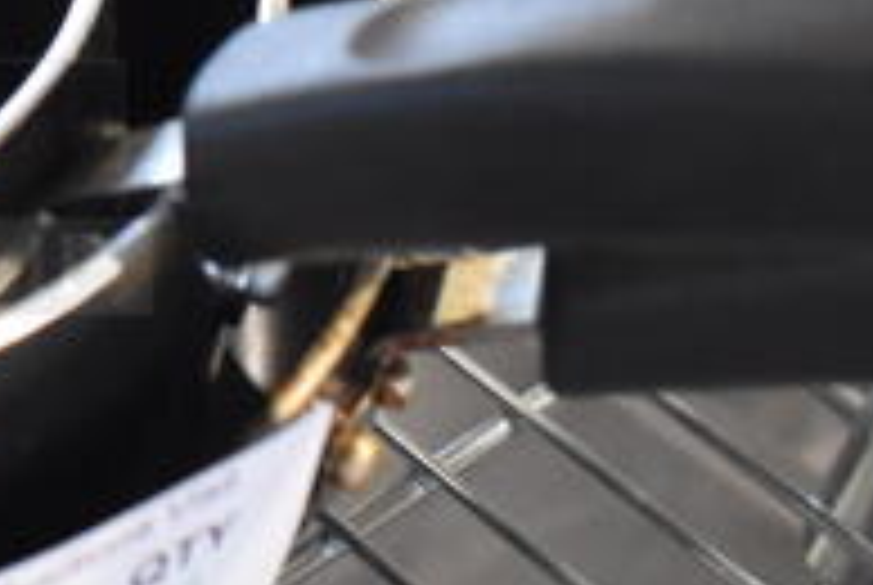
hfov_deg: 21.0
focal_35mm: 85
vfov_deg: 16.0
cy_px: 76
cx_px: -346
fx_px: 2064
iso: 2200
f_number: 3.5
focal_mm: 18
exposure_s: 1/125
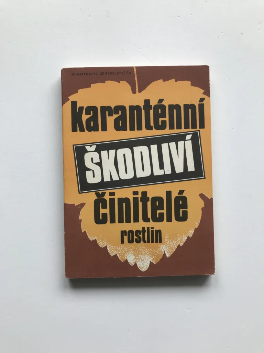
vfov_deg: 63.4
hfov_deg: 49.7
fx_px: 285
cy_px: 176
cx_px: 132
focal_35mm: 28
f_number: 1.8
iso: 40
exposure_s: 1/100
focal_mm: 3.99
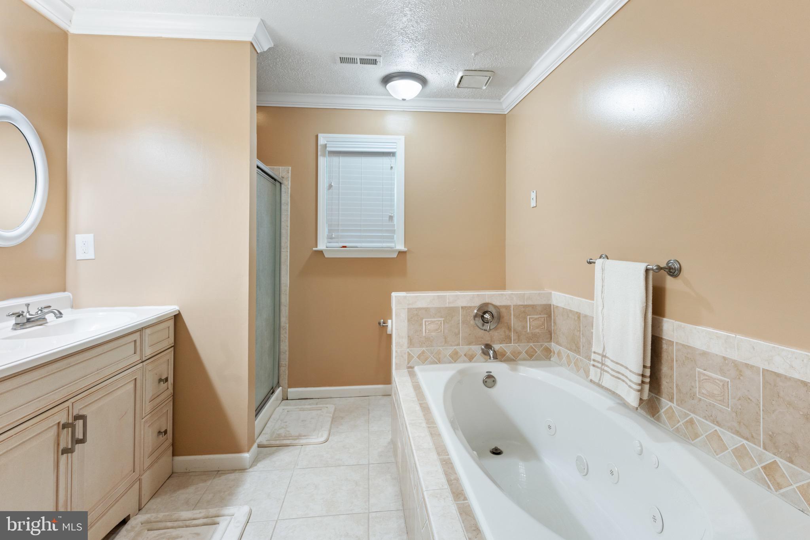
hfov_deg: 93.3
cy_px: 270
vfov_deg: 70.4
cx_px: 405
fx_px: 382
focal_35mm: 17
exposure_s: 1/25
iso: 500
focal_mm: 17
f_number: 8
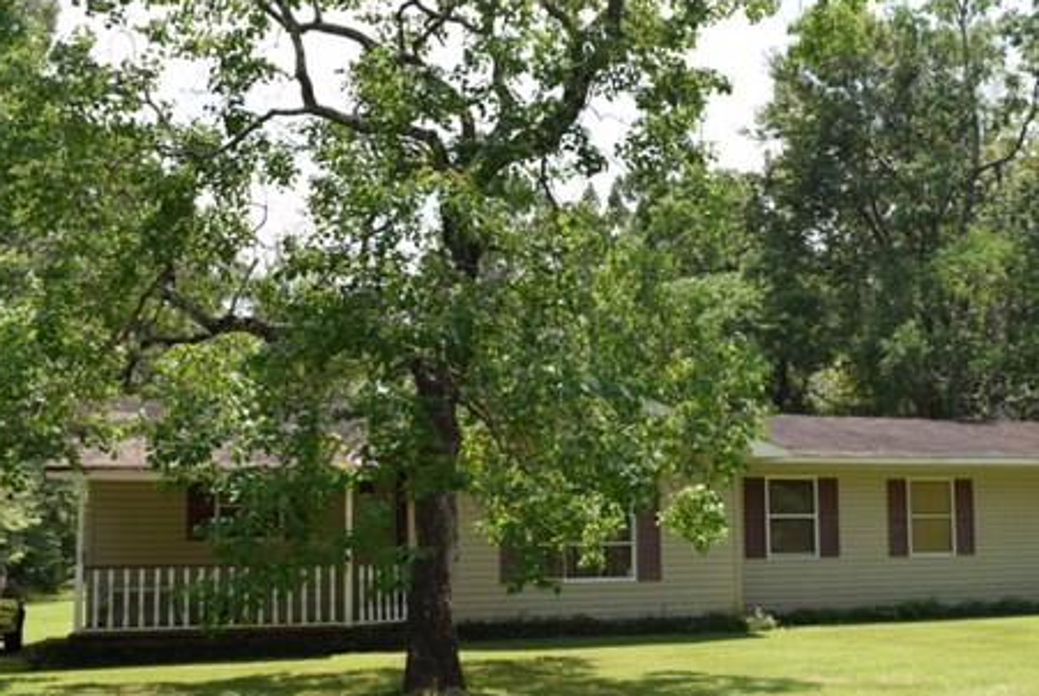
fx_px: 1292
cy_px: 431
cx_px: 673
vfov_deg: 30.0
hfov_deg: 43.3
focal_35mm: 45
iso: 100
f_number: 7.1
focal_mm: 21
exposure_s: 1/200
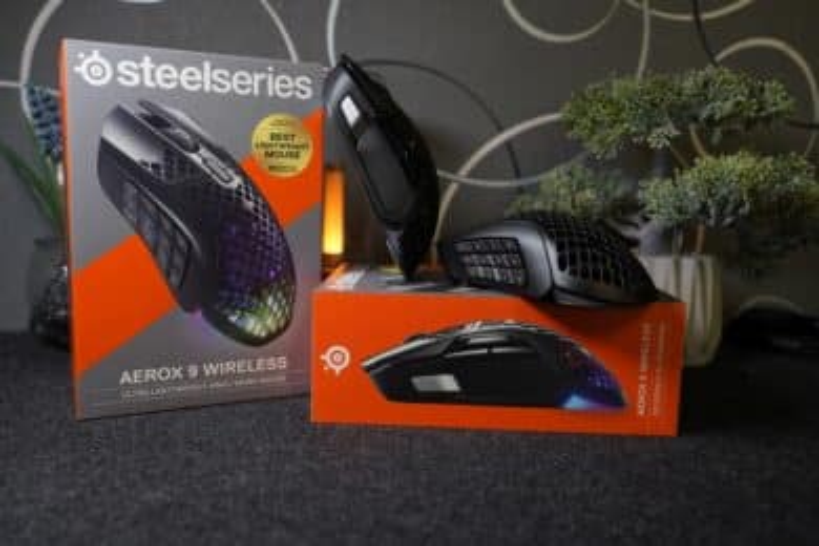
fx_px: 705
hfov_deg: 60.3
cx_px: 410
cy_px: 273
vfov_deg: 42.3
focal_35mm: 31
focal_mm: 31
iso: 400
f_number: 5
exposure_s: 1/40
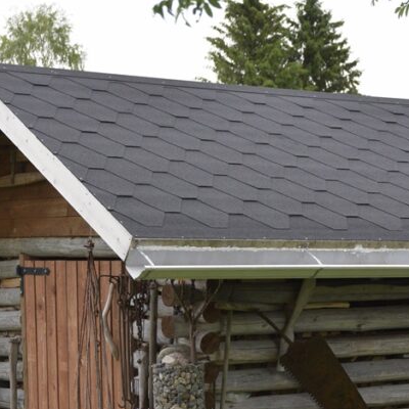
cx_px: 243
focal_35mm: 124
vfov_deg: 14.0
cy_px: 315
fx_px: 1658
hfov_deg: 14.1
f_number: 5.6
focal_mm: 38
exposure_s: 1/640
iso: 320
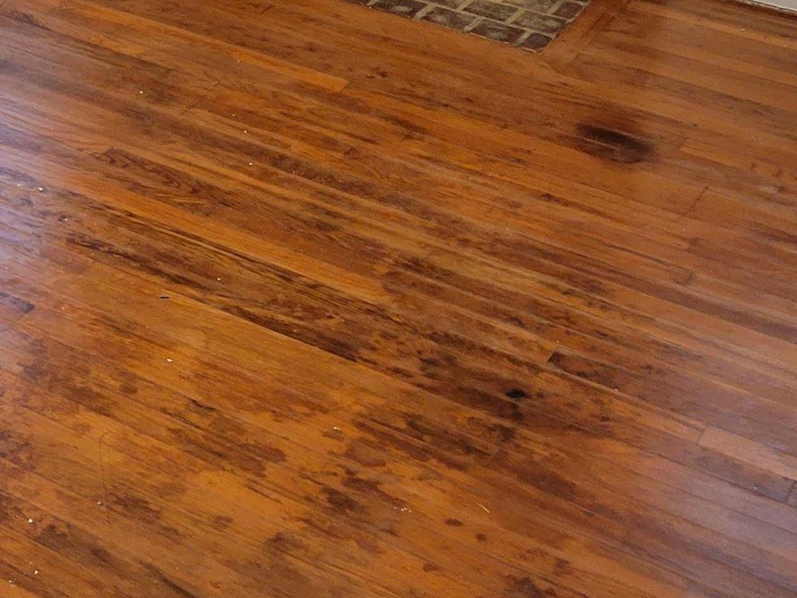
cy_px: -263
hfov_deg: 21.4
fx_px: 1934
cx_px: -197
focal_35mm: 84
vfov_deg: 16.2
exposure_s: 1/39
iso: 200
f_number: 1.8
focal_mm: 5.4
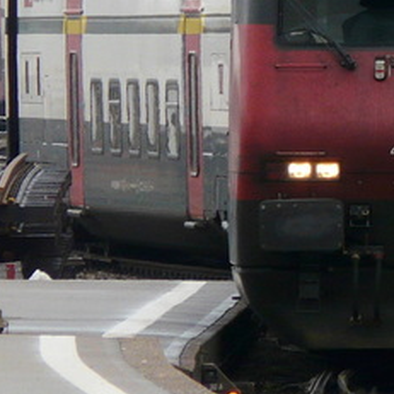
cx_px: 544
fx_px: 16625
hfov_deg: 1.4
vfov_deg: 1.4
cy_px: 12
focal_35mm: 1291
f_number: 5
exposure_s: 1/250
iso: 100
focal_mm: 55.4
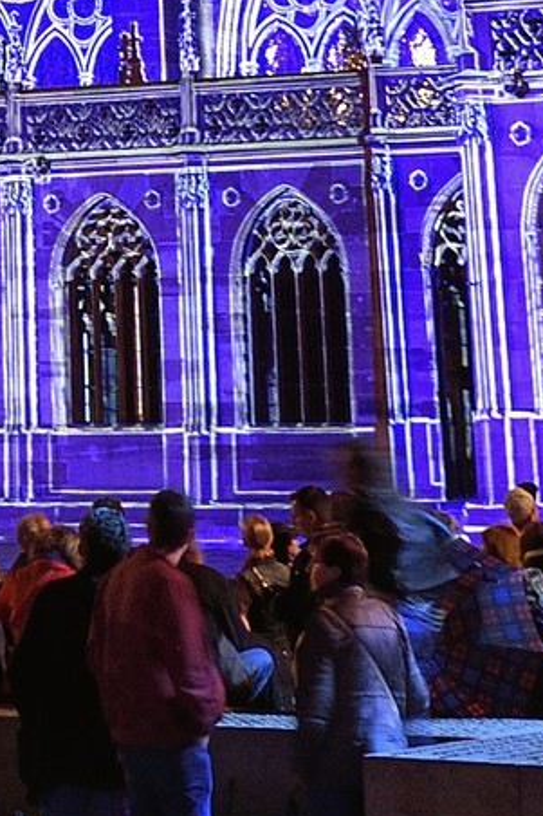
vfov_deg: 11.8
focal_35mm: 154
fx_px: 3487
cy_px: -863
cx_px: -325
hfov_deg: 8.7
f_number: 4
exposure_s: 1/4
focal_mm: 29
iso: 1600
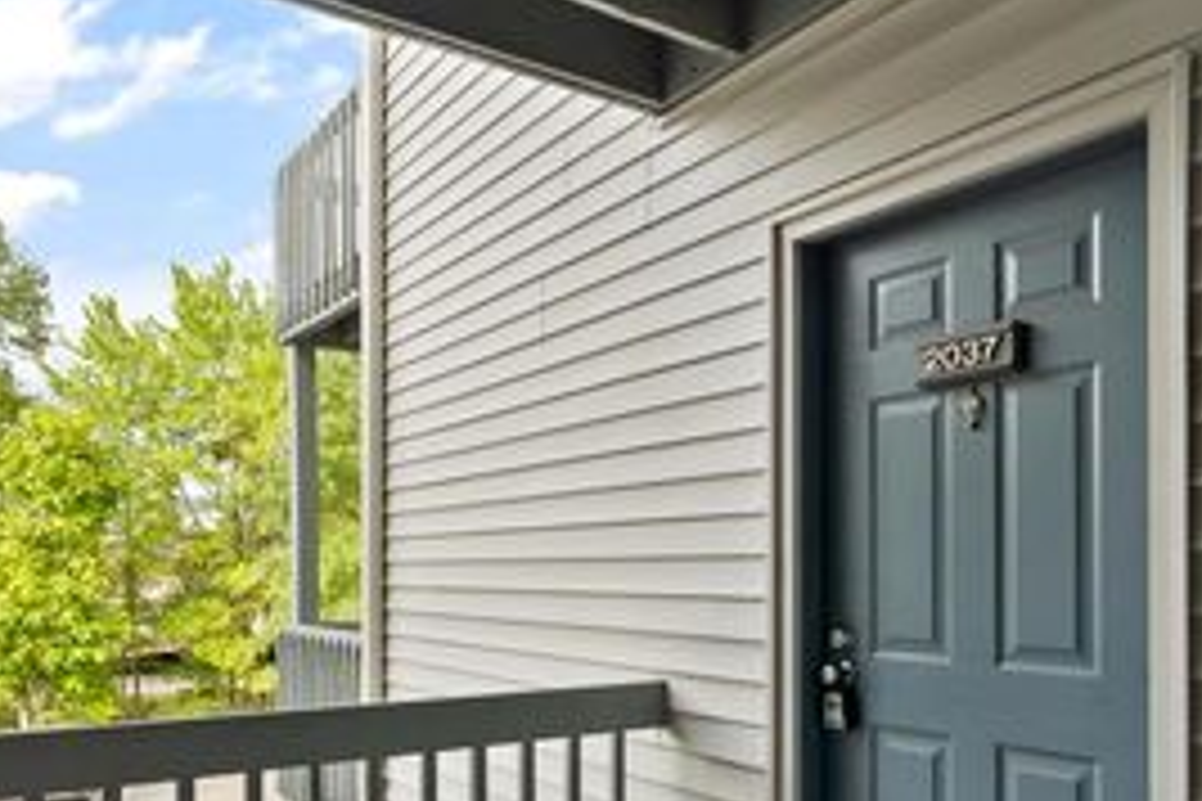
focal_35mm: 30
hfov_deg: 61.9
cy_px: 560
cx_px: 599
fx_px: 1002
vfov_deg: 42.8
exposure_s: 1/60
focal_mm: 16
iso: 250
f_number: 8
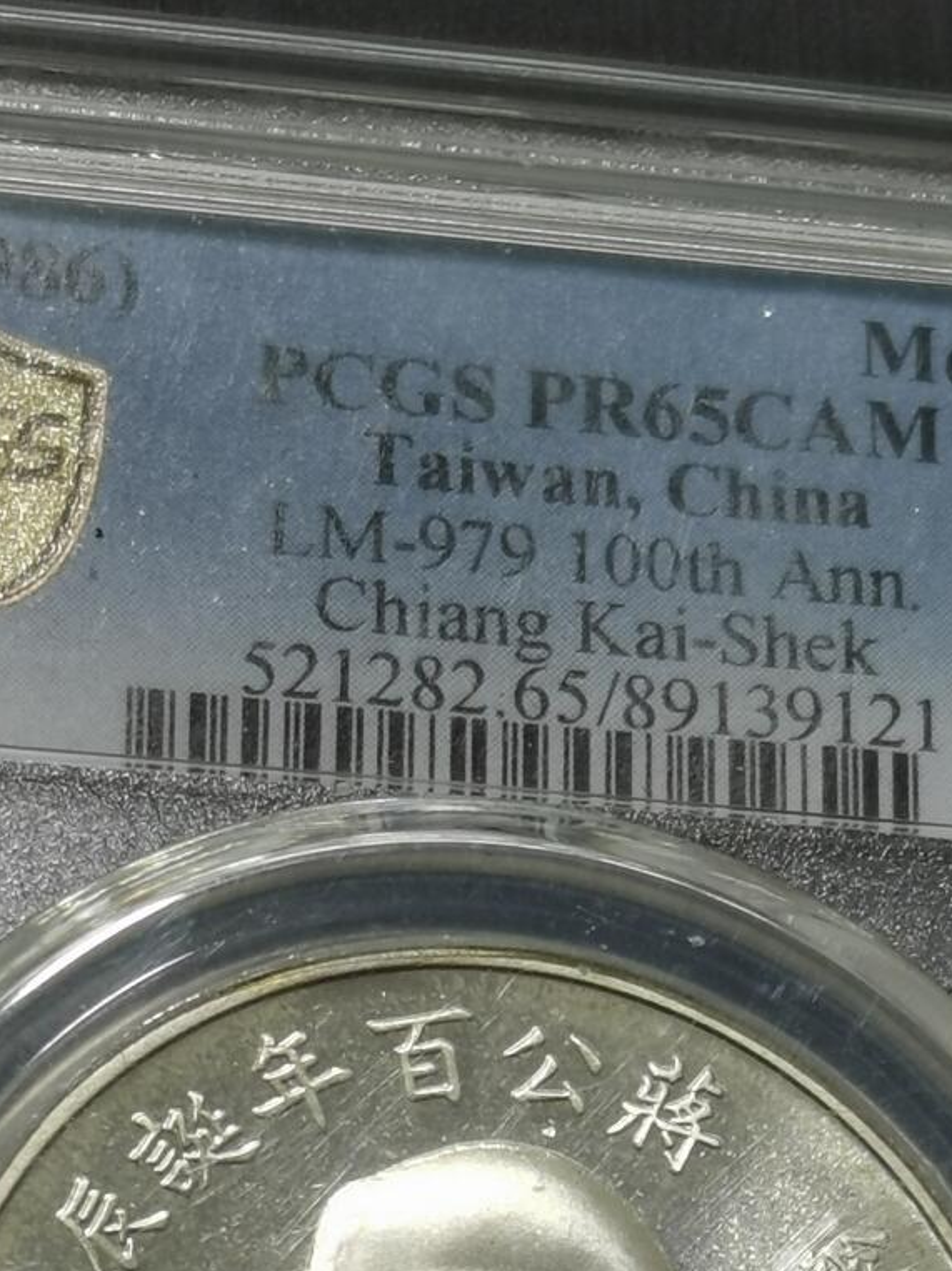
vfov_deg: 12.0
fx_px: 5980
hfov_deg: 9.1
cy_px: 1178
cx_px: 443
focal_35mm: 163
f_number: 1.8
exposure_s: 1/117
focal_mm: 5.58
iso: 50
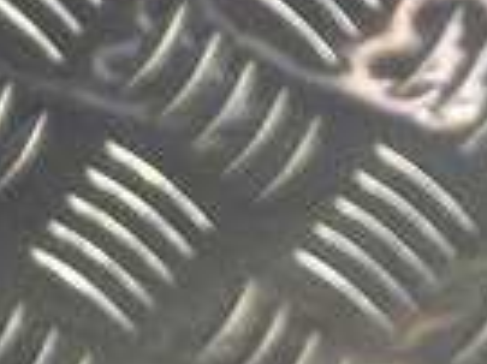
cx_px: 1605
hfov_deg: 8.3
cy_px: 865
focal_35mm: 190
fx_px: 2671
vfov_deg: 7.3
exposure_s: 1/50
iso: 50
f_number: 1.8
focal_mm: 4.6
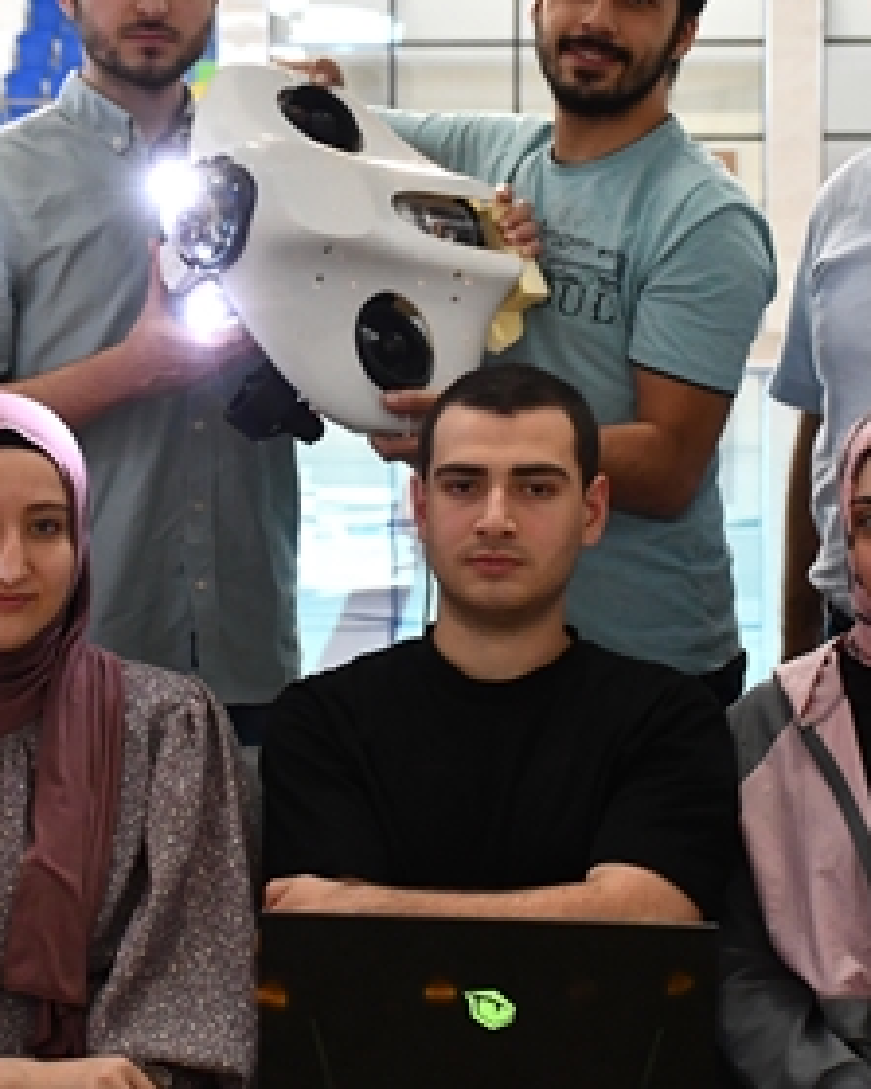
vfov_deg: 18.3
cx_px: 426
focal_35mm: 105
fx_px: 3385
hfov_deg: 14.7
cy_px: 418
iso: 2000
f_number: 4.2
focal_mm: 35
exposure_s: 1/125
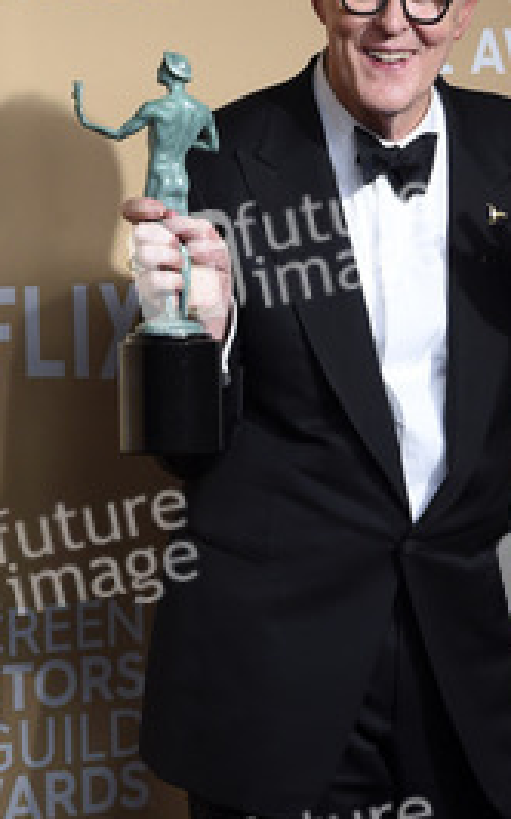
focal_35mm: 115
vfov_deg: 18.1
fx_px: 2565
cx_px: 377
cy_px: 410
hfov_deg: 11.4
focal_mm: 75
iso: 2500
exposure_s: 1/250
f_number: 7.1
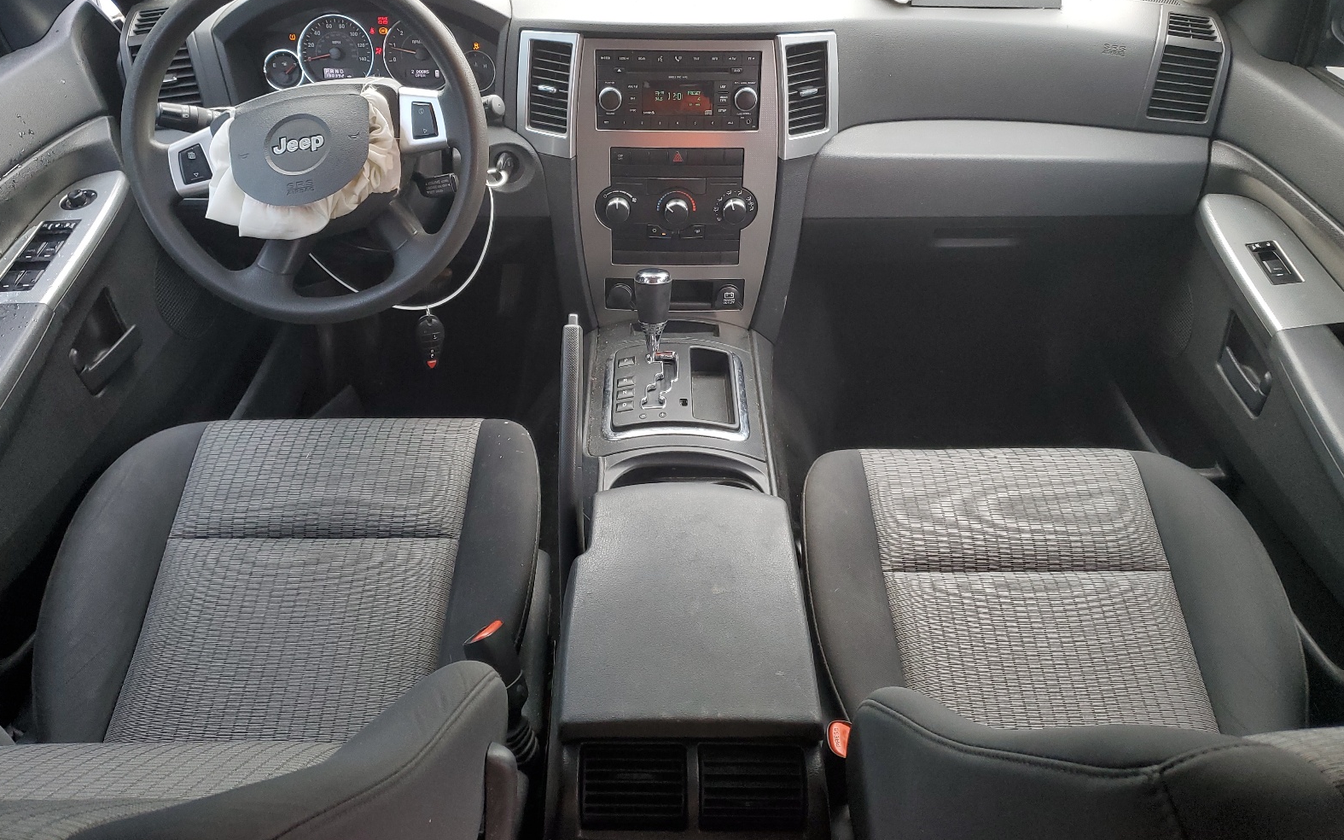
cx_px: 671
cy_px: 376
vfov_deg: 44.5
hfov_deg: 66.5
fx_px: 1025
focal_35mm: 28
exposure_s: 1/120
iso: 84
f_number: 1.5
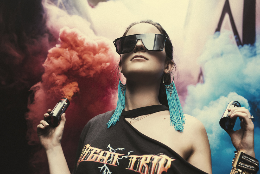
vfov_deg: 37.9
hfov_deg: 54.4
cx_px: 130
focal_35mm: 35
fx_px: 253
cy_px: 87
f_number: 4
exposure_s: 1/200
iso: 320
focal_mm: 35
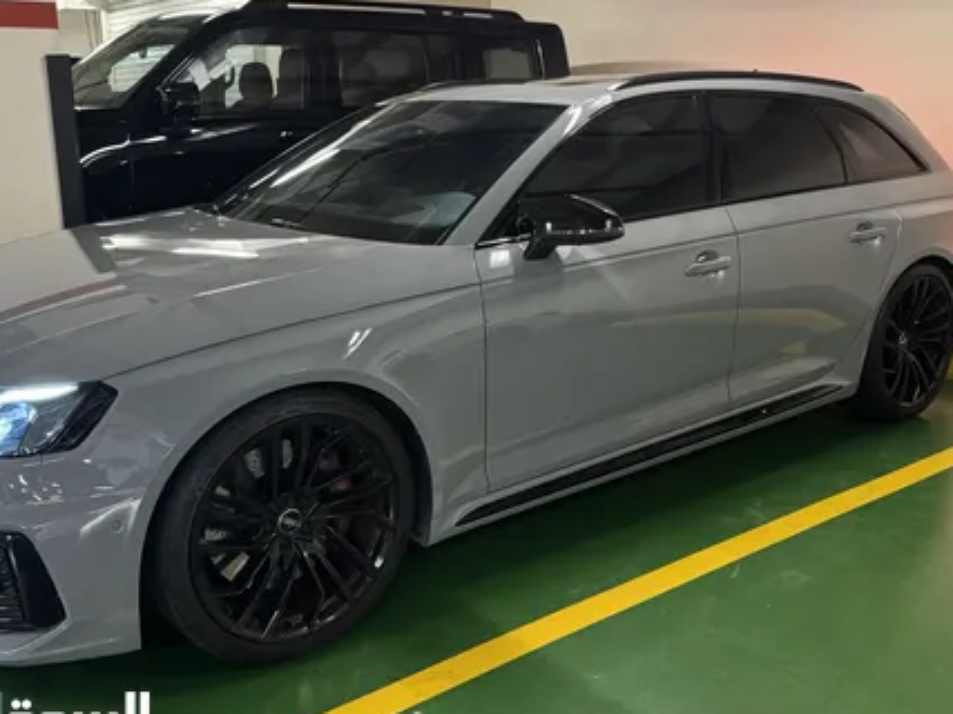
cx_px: 484
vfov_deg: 39.6
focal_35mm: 36
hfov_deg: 51.4
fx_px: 991
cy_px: 319
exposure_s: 1/51
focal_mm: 6.76
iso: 800
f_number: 1.78
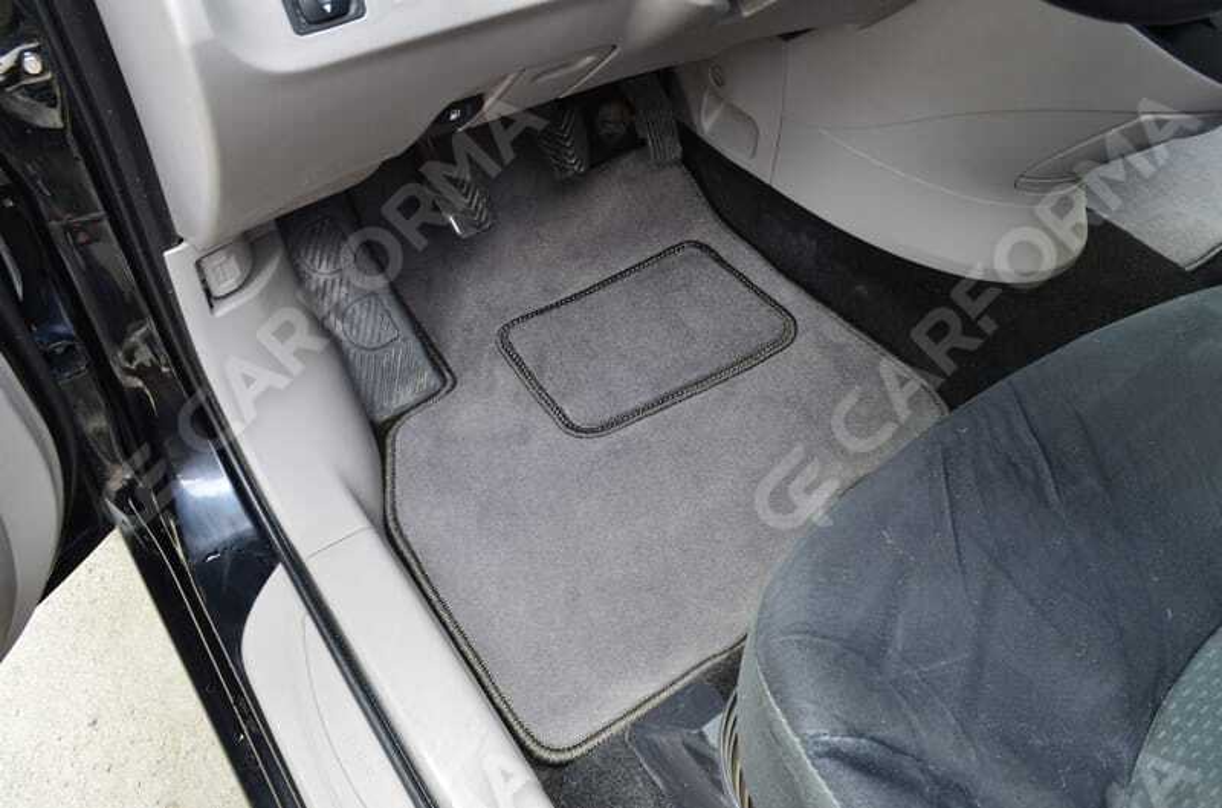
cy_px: 404
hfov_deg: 67.5
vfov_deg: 47.7
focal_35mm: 27
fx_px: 914
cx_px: 611
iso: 500
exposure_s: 1/15
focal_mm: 18
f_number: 8
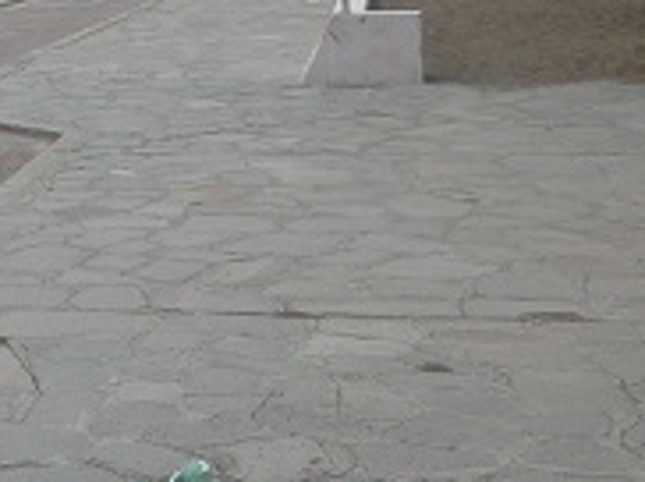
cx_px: -223
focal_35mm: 95
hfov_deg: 19.0
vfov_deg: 14.8
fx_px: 1768
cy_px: -167
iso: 80
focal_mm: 4.9
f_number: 8.9
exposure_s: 1/250
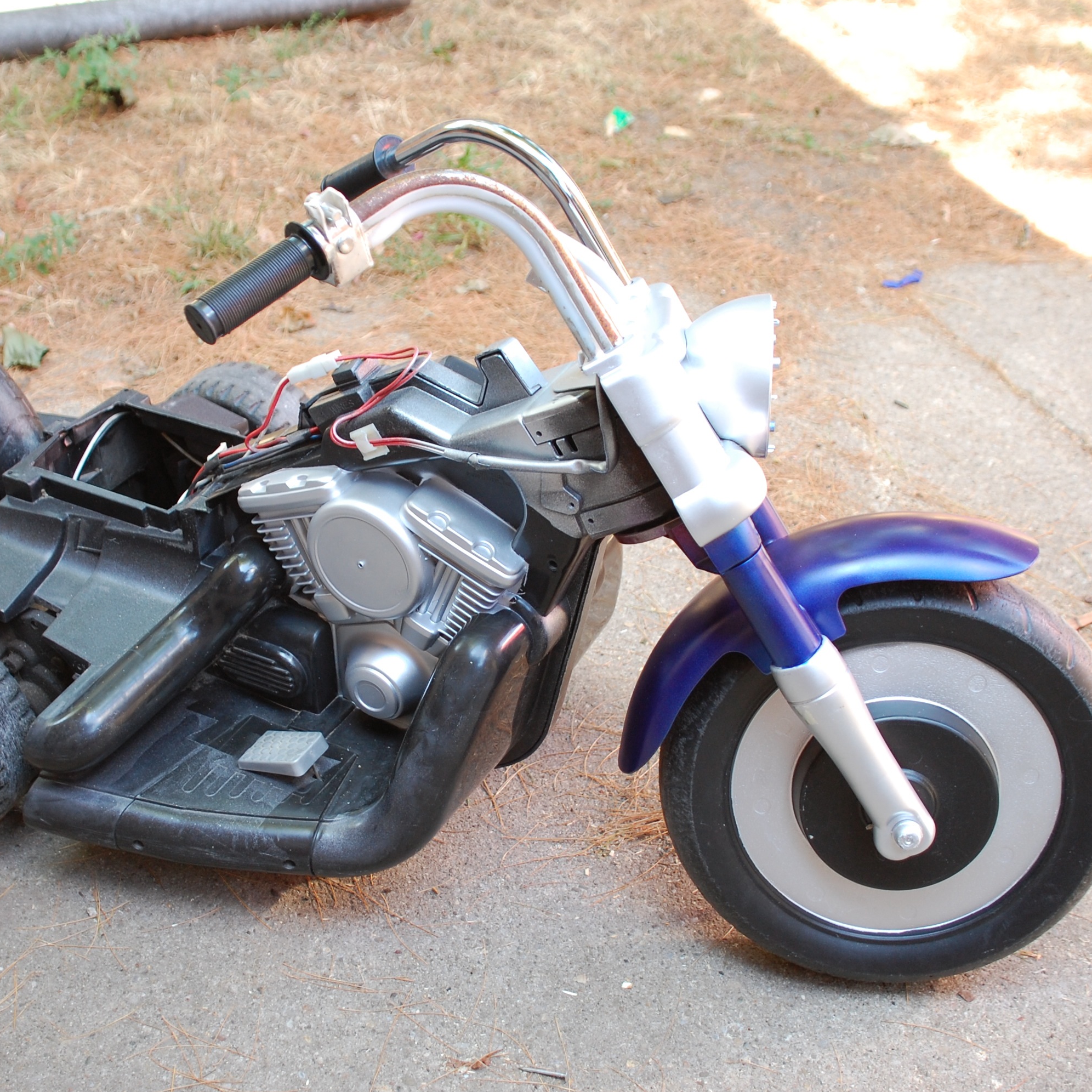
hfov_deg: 34.0
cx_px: 462
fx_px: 1785
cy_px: 545
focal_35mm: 50
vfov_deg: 34.0
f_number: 3.5
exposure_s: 1/50
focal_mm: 26
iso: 400
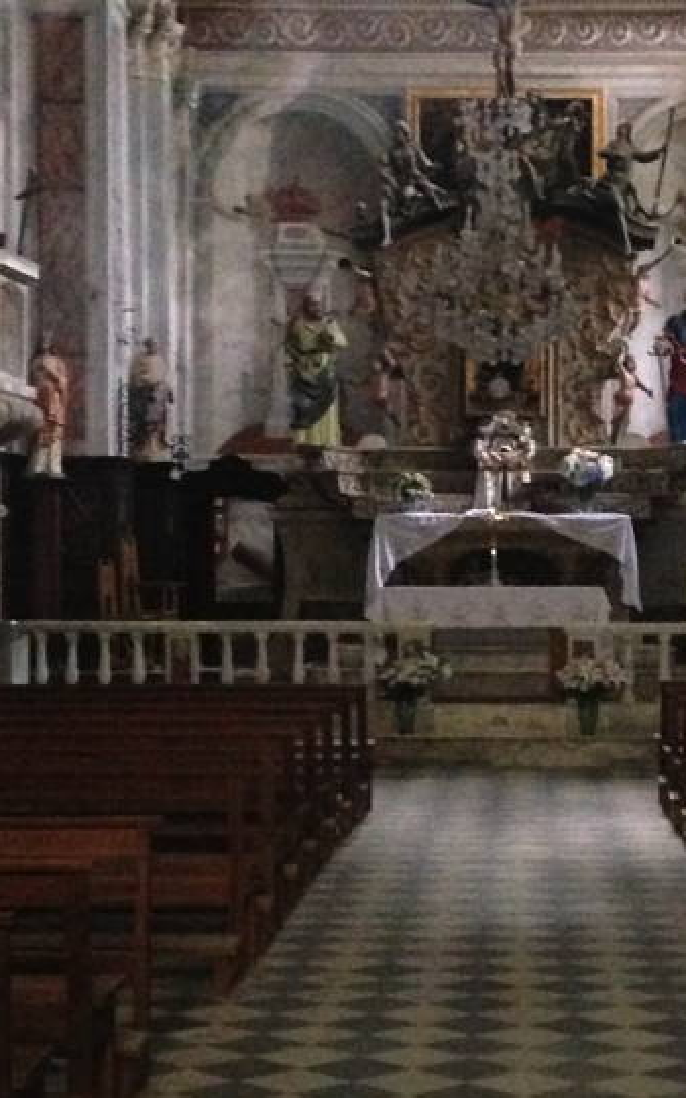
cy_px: 603
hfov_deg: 15.7
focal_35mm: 83
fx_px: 2482
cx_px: 450
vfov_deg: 24.9
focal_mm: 4.12
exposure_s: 1/15
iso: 800
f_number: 2.4
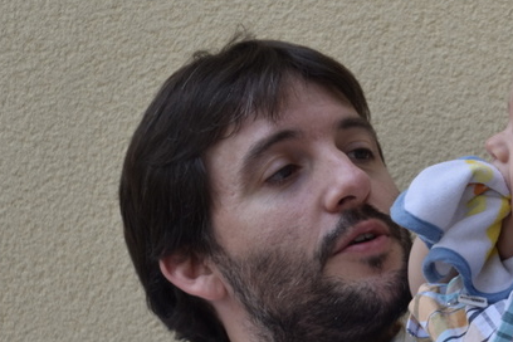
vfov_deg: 8.1
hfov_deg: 12.1
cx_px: 464
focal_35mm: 169
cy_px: 223
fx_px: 2408
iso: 100
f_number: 5
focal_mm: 58
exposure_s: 1/160
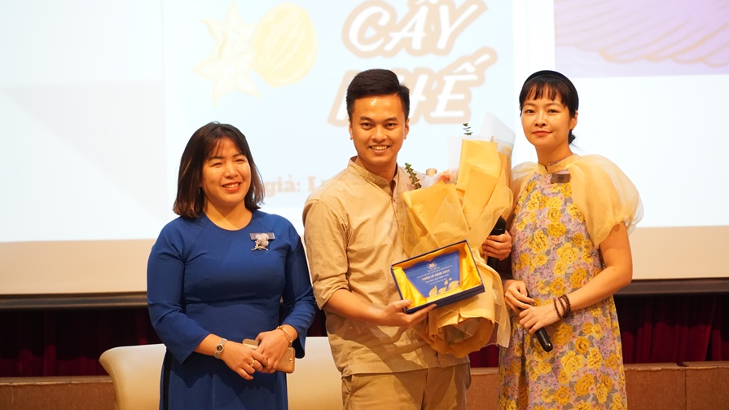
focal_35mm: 196
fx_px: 3788
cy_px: 177
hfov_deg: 11.0
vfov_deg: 6.2
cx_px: 364
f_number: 5.6
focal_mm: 124
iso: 2500
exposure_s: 1/40
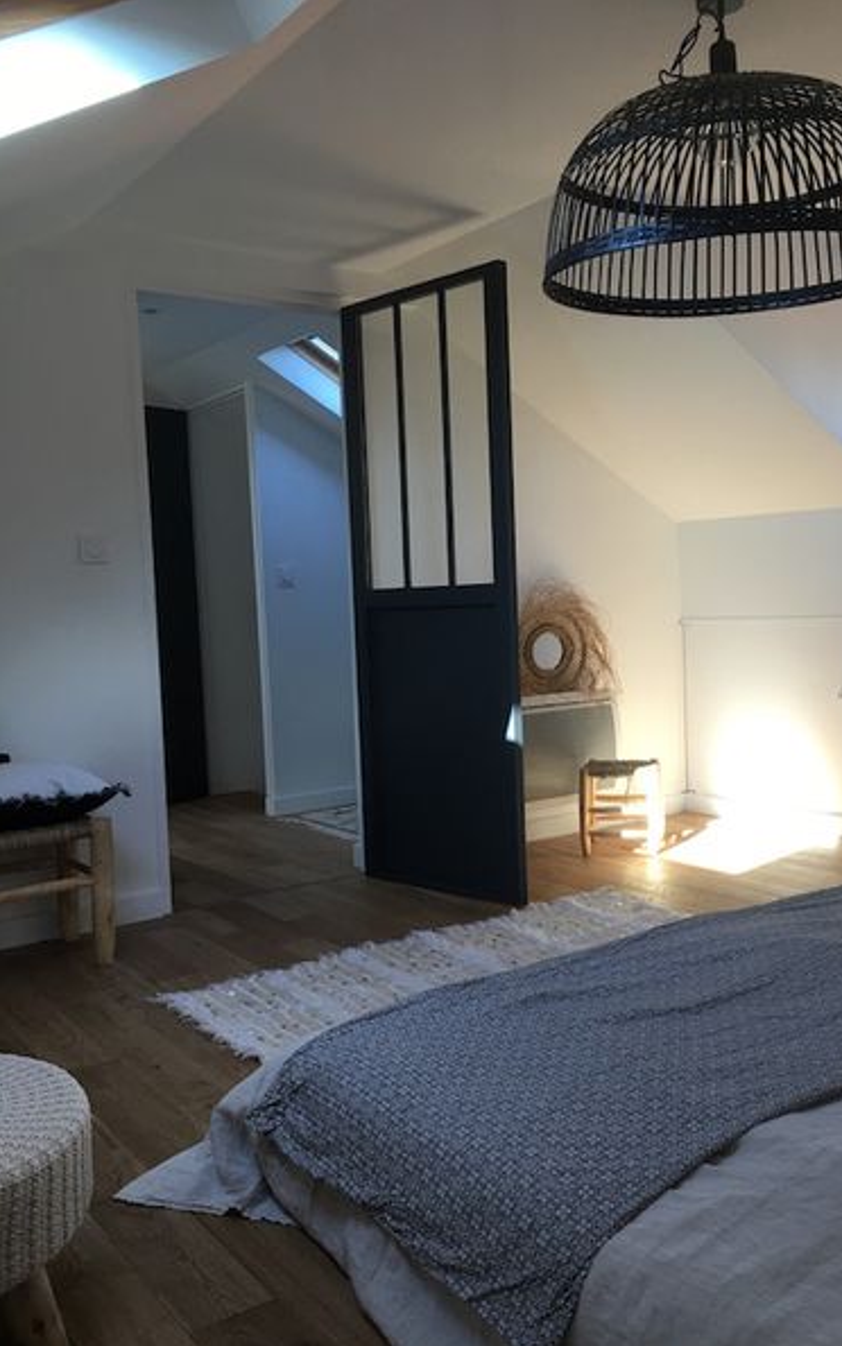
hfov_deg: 40.4
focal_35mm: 31
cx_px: 502
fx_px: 1138
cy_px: 676
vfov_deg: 61.2
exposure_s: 1/33
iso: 25
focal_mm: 4.15
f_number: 2.2
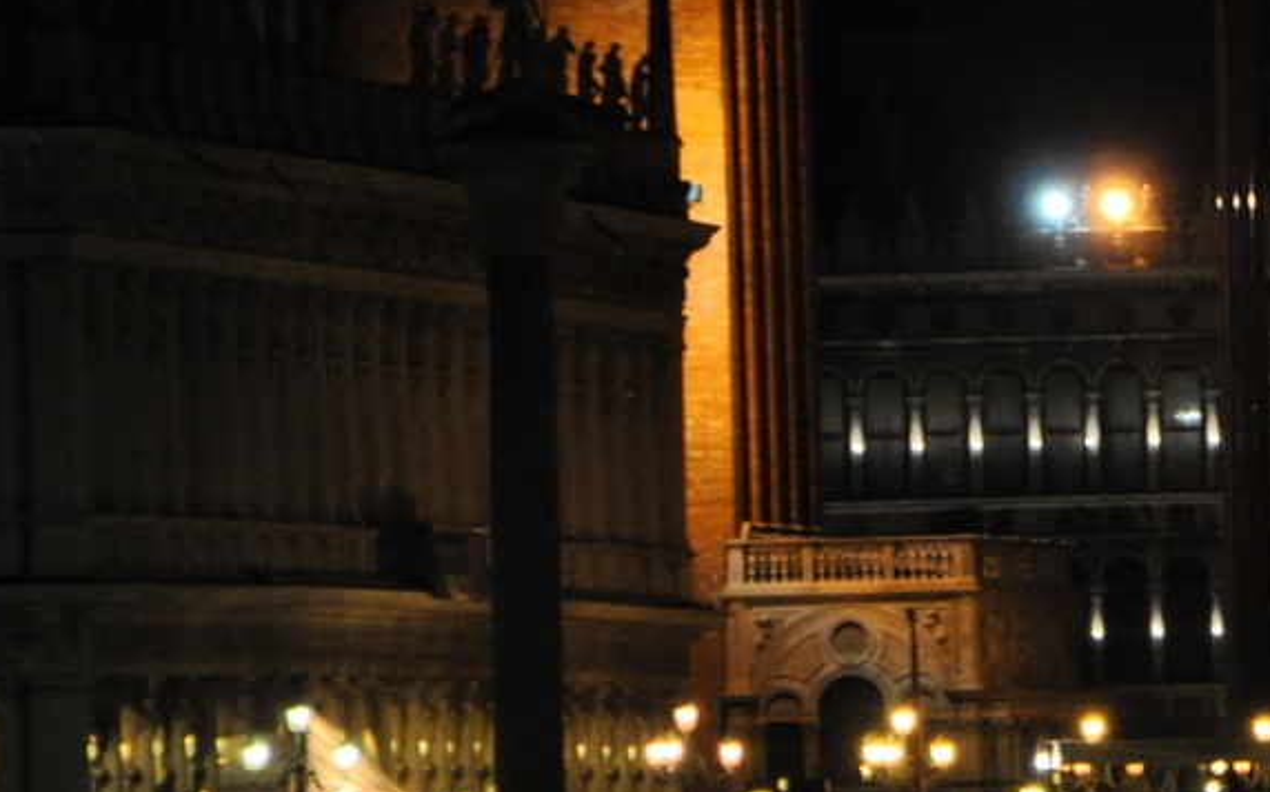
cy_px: 450
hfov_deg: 3.1
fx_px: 23364
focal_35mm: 675
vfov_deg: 1.9
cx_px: 1327
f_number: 6.3
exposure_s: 1/13
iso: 1600
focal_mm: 175
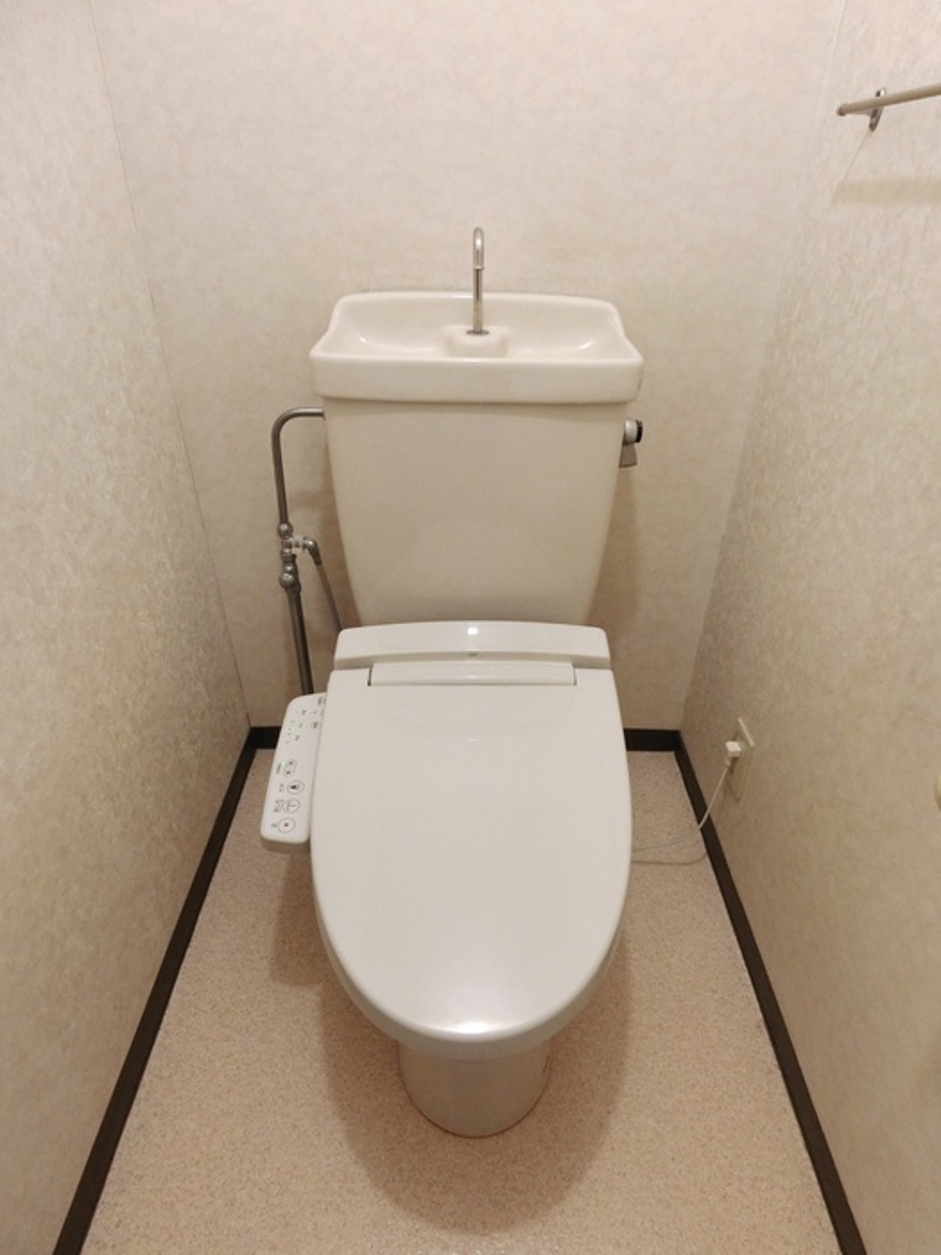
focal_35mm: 19
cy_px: 628
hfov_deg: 68.7
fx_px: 689
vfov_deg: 84.7
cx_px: 470
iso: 400
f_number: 2.7
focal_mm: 4.06
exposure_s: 1/100
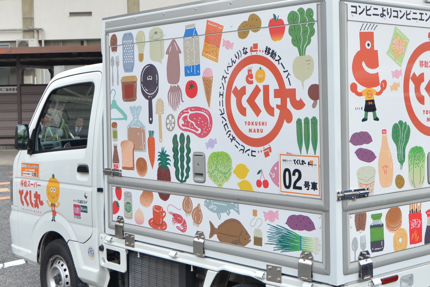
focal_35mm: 65
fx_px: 777
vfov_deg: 20.9
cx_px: 265
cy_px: 96
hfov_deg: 30.8
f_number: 6.3
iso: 800
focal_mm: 34
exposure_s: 1/1000
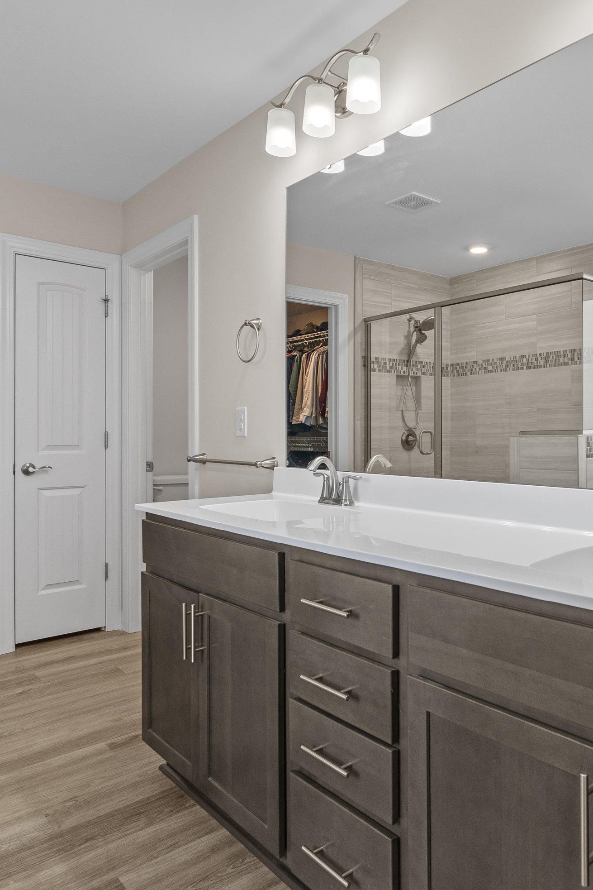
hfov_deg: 50.5
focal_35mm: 25
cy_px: 439
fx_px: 618
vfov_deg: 71.5
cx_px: 389
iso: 640
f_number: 8
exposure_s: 1/15
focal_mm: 16
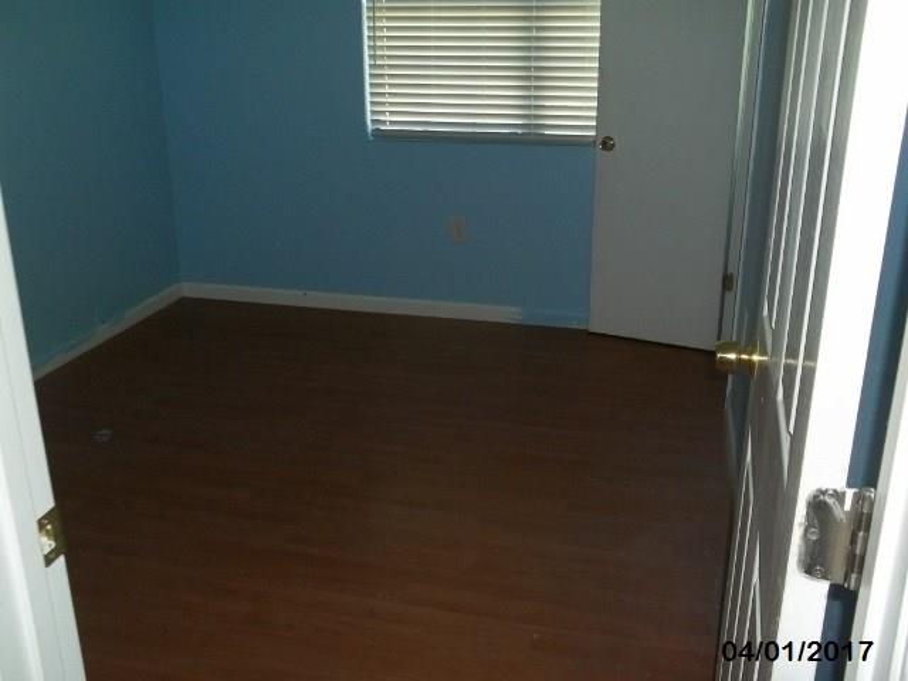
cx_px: 454
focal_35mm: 33
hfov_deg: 55.4
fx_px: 866
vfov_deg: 42.9
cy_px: 340
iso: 160
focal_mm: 5.9
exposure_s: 1/30
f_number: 3.3
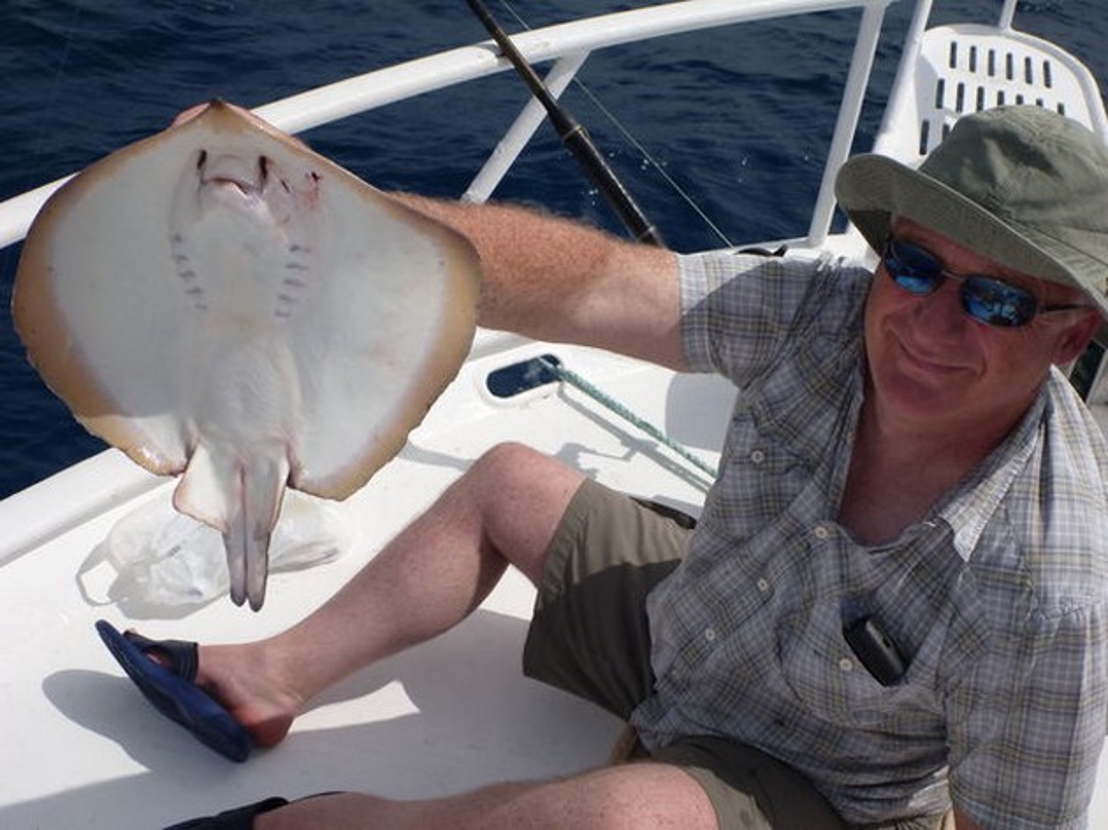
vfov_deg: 37.7
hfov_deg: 49.0
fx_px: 1216
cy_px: 415
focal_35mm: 38
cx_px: 554
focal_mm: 6.8
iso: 100
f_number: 13
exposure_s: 1/250
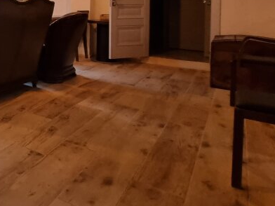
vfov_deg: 37.6
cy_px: 4
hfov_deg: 38.1
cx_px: -64
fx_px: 270
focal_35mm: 34
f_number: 2.2
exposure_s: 1/25
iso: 640
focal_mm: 2.2
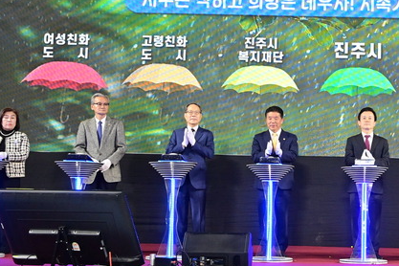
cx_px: 361
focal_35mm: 82
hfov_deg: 24.1
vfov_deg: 16.7
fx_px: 909
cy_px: 144
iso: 4000
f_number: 10
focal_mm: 38
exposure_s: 1/250
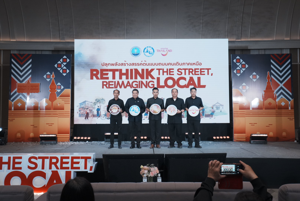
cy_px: 100
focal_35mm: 35
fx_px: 292
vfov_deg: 37.9
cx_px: 150
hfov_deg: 54.4
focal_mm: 35
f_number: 8
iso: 3200
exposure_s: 1/250
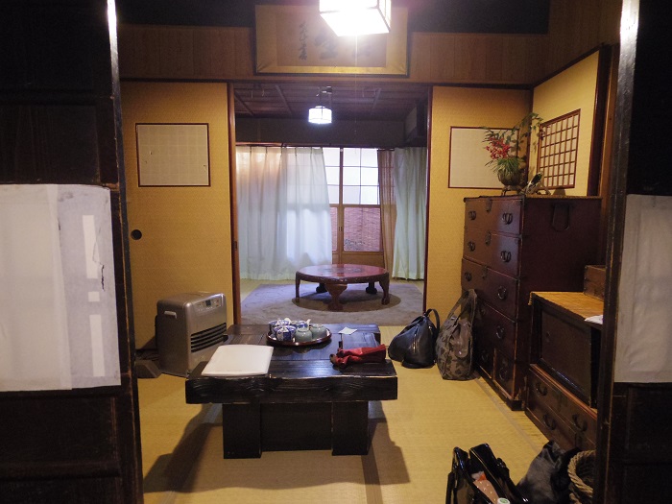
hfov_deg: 73.9
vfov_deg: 58.9
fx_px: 446
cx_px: 336
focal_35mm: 23
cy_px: 252
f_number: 2.8
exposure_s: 1/10
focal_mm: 5
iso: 1600
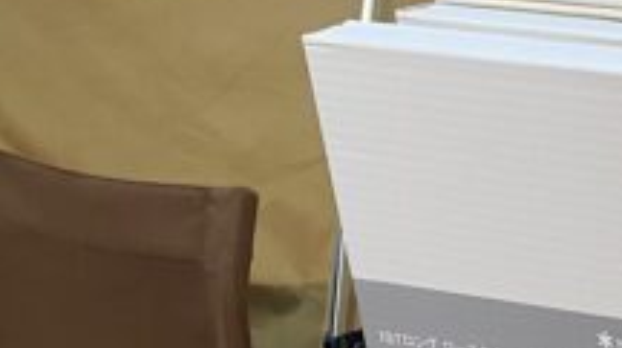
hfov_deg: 17.3
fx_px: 1730
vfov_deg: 10.1
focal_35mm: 105
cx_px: 1057
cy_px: 820
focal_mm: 4.25
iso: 64
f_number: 1.8
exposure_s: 1/50
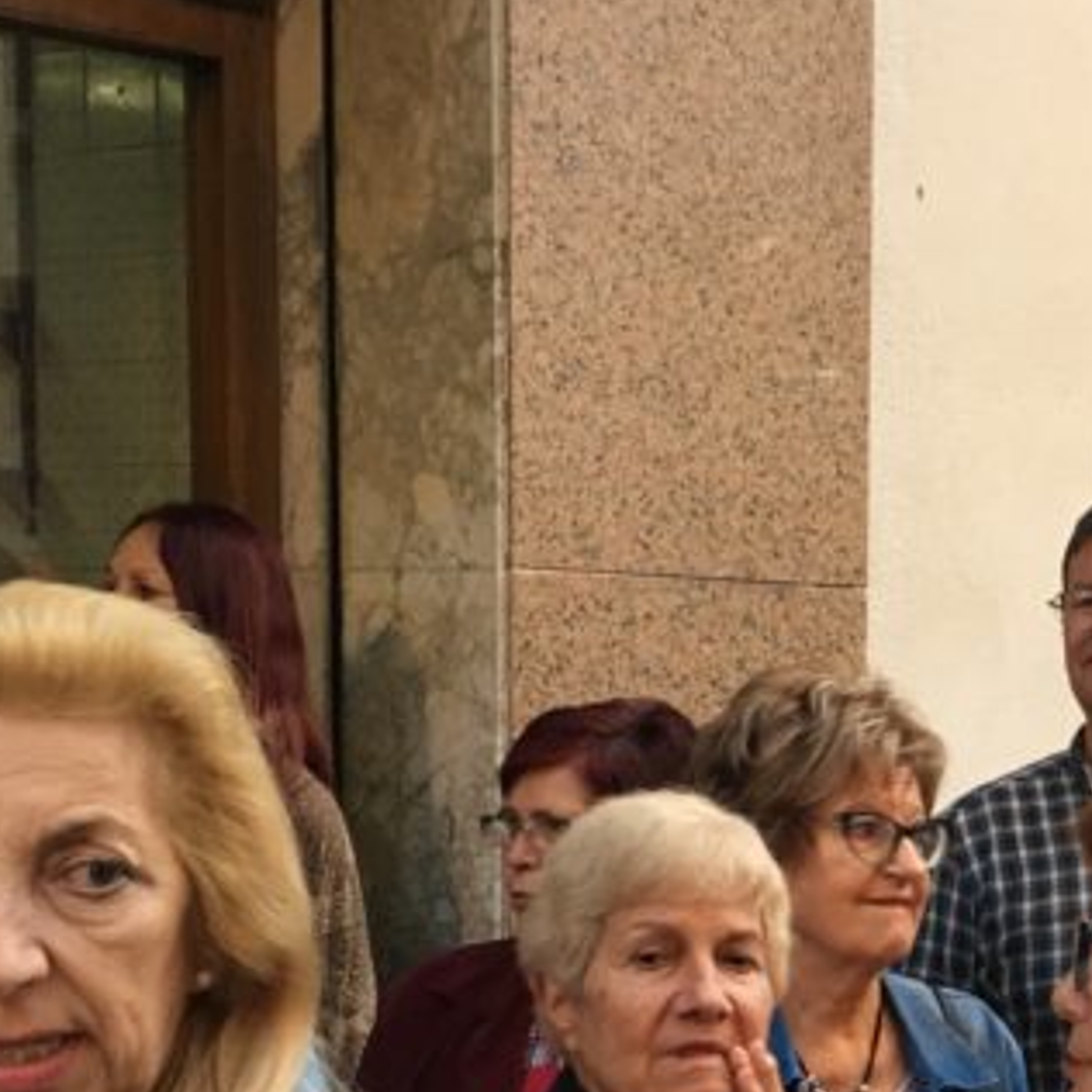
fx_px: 2962
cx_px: 1303
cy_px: 1023
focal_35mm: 83
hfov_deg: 19.7
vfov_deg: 20.4
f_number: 2.2
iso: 40
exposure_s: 1/17
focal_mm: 4.15
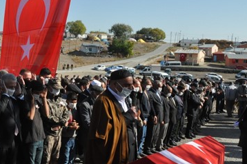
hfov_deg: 39.2
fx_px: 336
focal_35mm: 49
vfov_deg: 27.4
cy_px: 103
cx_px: 60
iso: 1600
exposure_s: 1/400
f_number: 20
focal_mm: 18
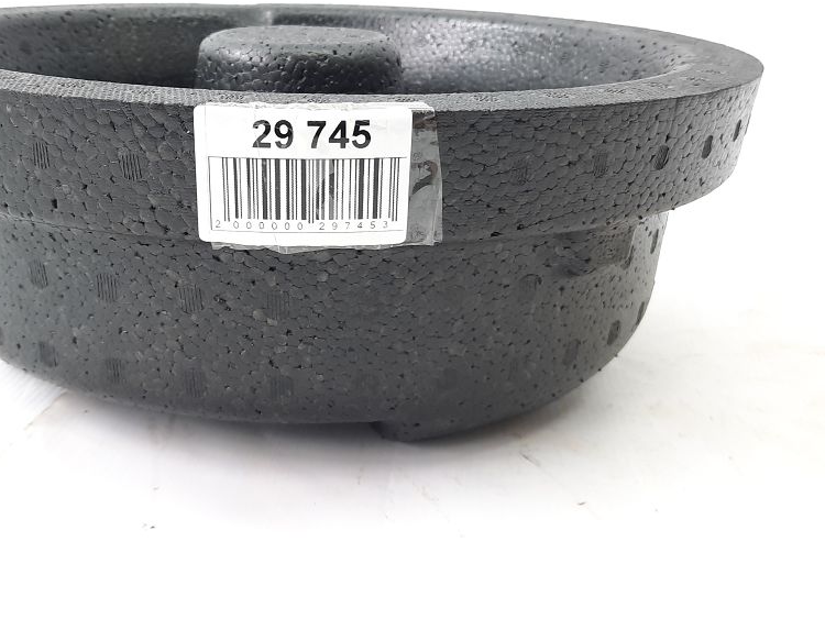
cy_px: 258
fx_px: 954
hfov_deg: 46.4
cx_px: 316
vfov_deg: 35.9
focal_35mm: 40
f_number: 2
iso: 160
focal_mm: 4.6
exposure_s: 1/50
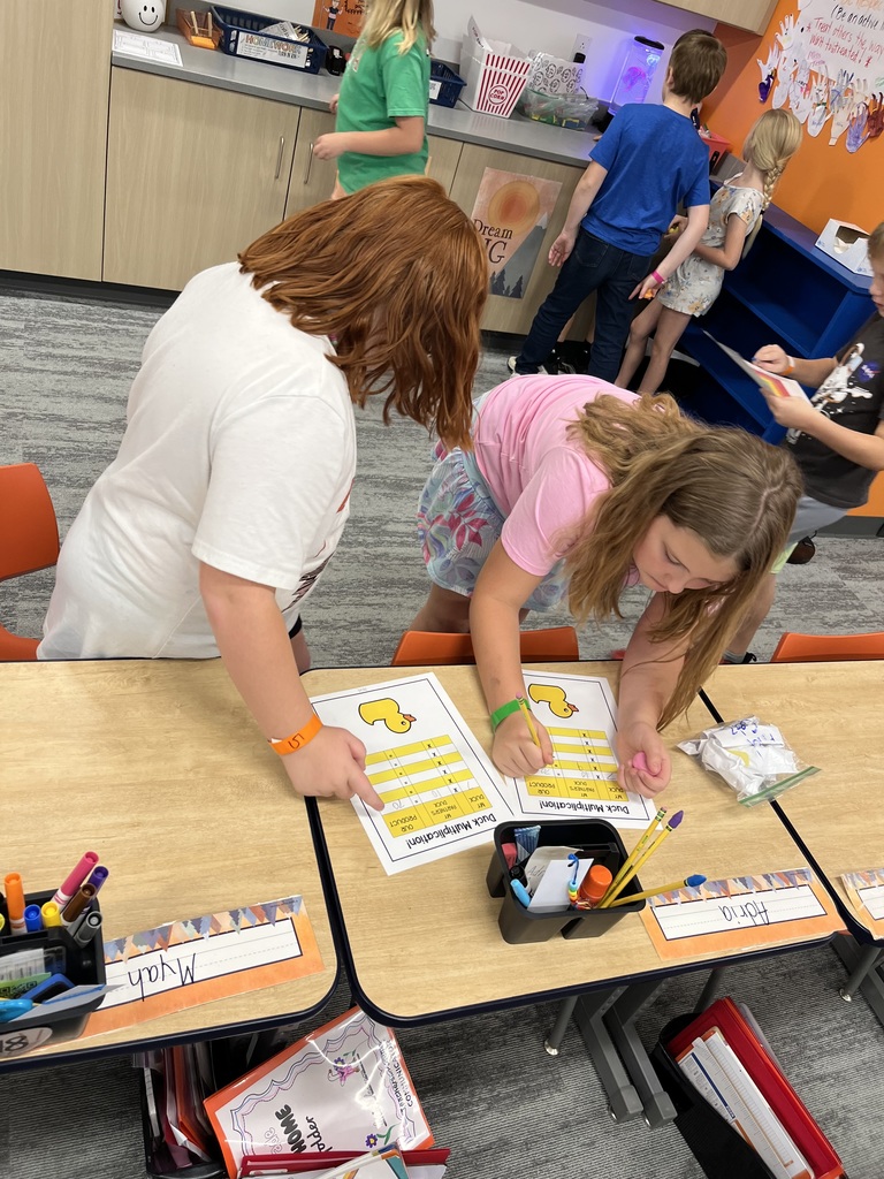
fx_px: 885
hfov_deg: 53.1
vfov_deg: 67.3
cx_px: 442
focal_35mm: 26
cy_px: 590
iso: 80
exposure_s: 1/60
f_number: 1.6
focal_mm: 5.1
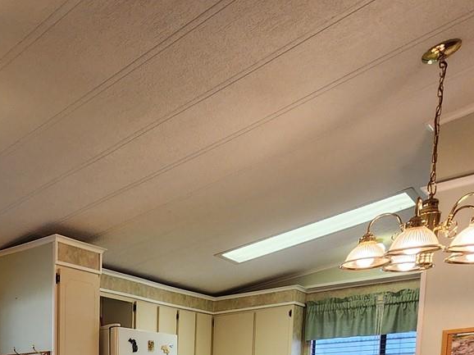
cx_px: 16
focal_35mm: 36
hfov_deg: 44.7
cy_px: 465
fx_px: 493
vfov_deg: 30.8
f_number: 2.2
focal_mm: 2.2
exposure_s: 1/60
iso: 125
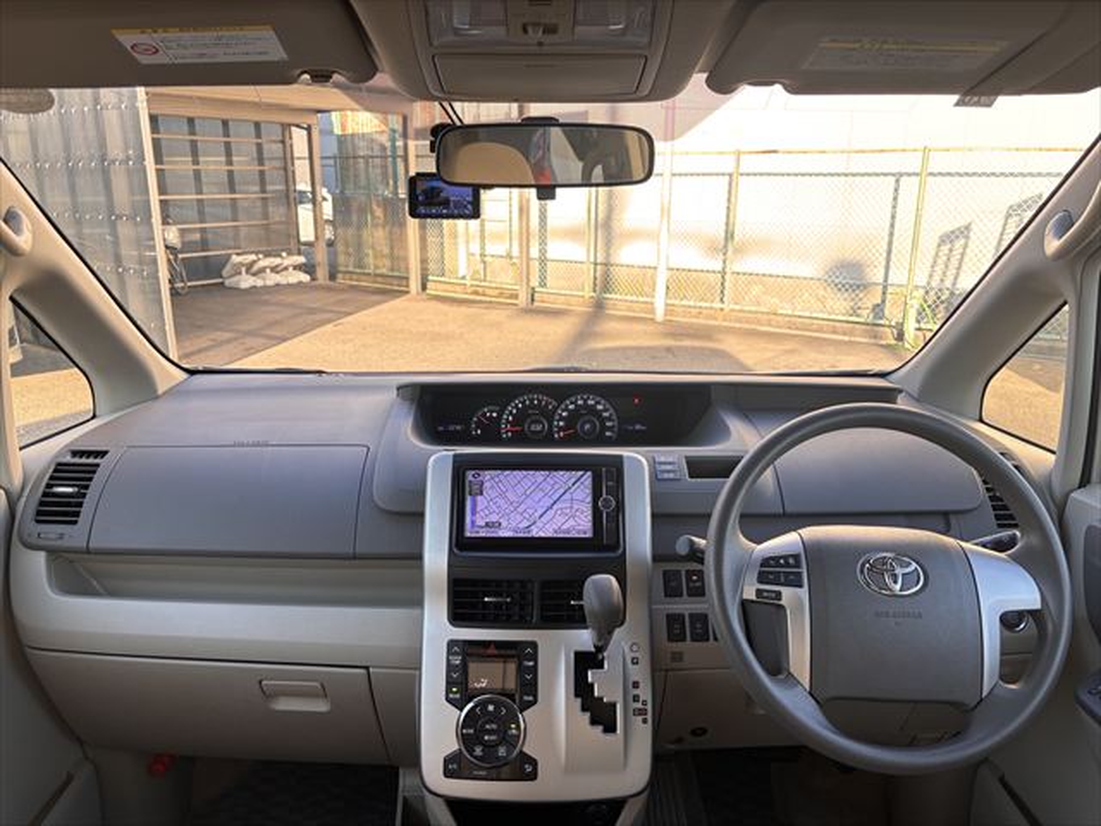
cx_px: 550
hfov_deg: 67.3
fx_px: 827
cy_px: 413
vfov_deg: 53.1
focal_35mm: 26
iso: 80
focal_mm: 5.96
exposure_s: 1/136
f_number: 1.6
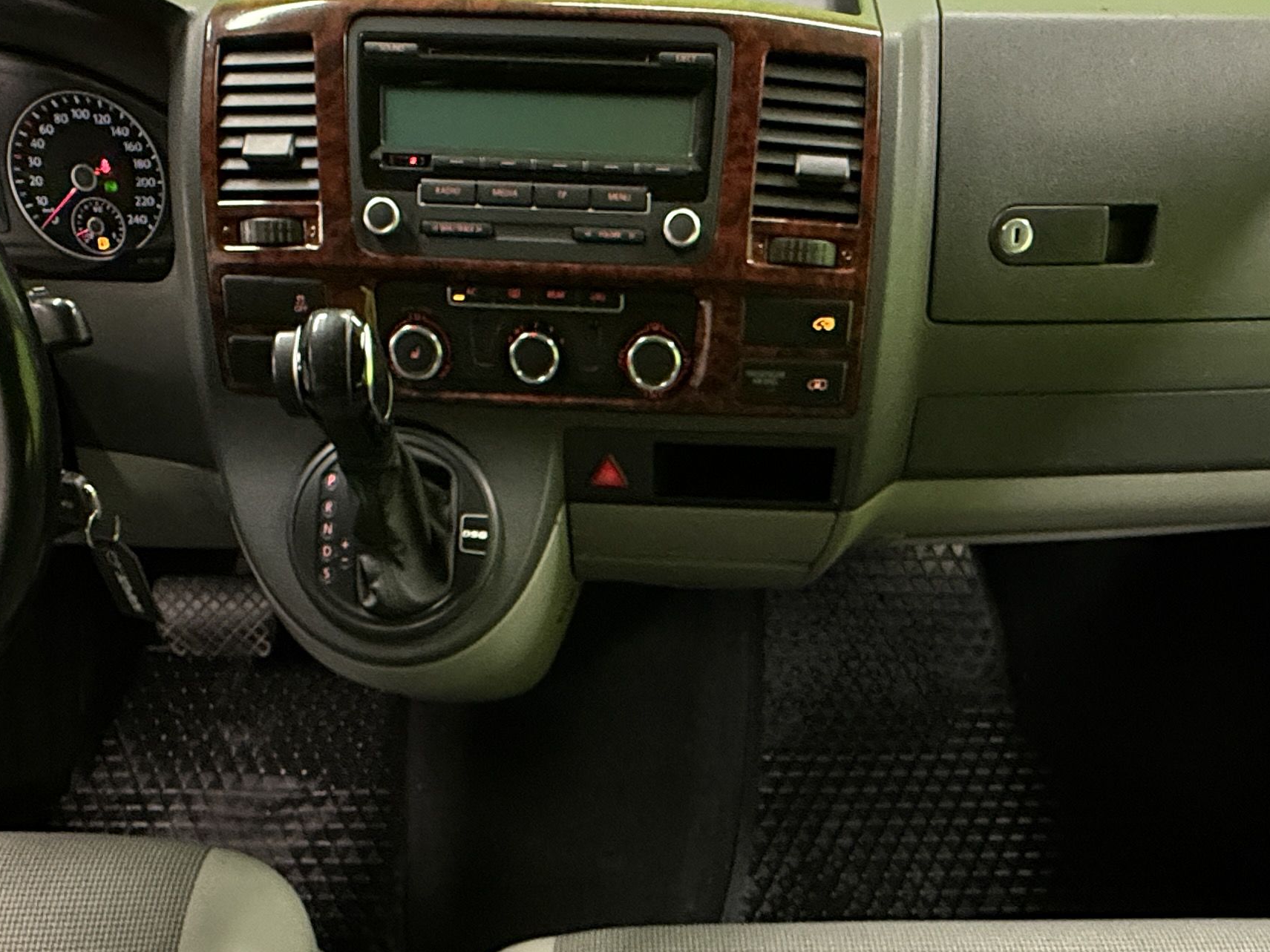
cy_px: 775
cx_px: 656
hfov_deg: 55.3
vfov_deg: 41.0
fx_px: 1211
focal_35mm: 33
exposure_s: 1/50
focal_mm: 2.22
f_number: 2.2
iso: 500
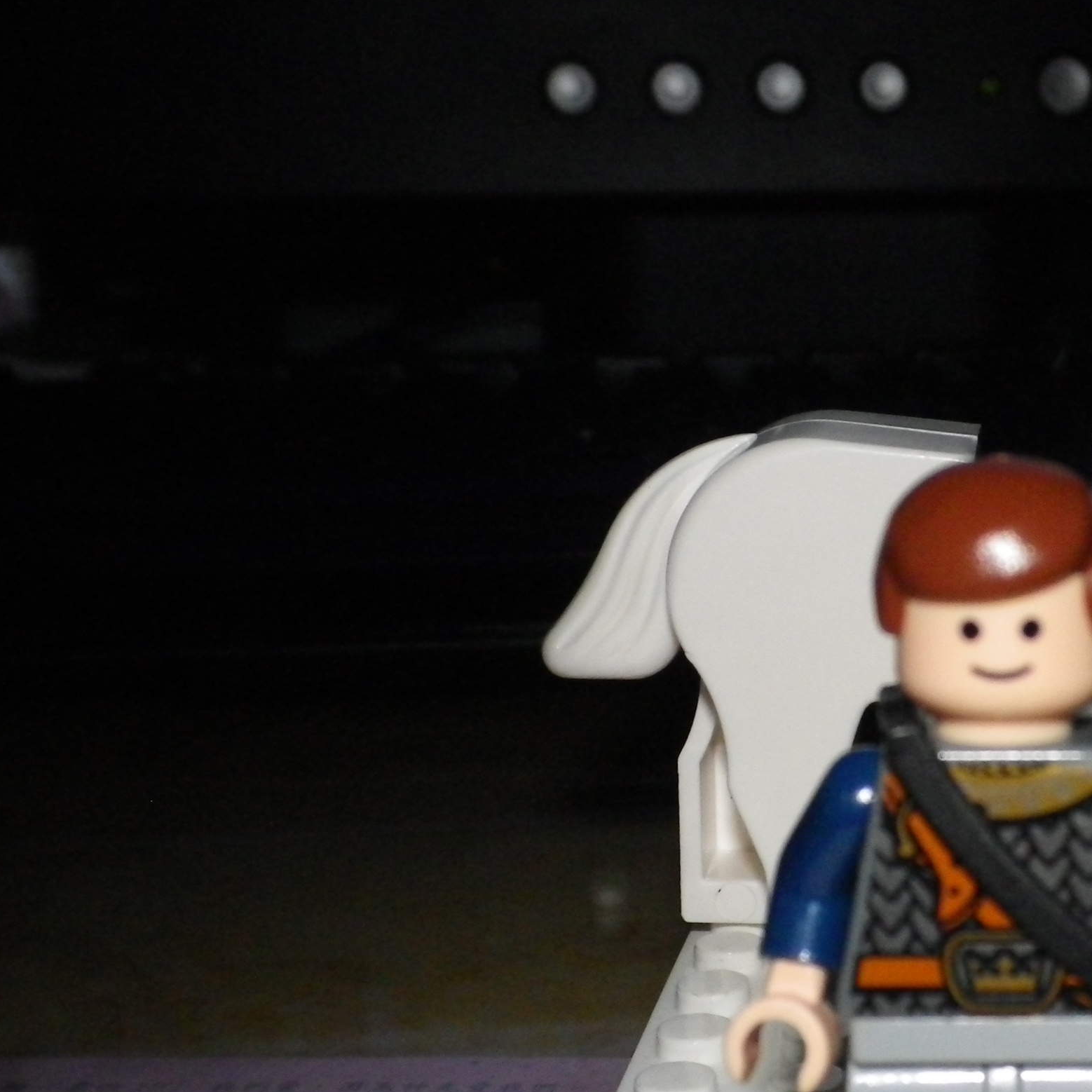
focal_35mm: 61
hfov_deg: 27.0
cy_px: 630
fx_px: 2177
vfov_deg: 28.1
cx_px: 1023
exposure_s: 1/50
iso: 400
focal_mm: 6.36
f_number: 8.6
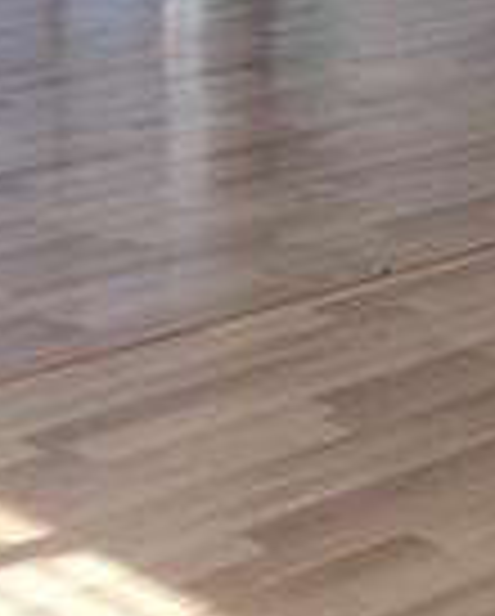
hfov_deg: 11.5
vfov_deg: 14.2
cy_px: -85
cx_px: 612
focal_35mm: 132
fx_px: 2412
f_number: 2.2
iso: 25
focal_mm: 4.15
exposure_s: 1/120
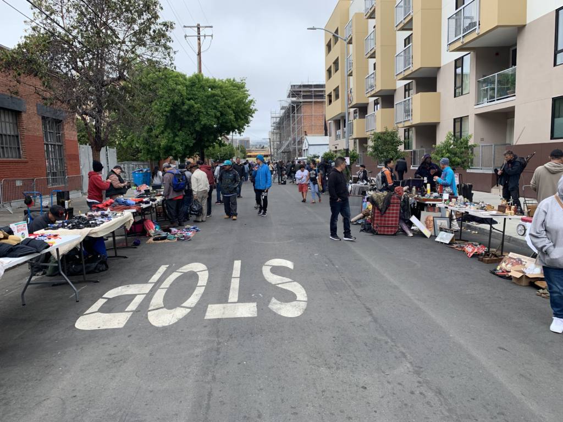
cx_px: 282
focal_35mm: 26
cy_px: 211
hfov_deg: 67.3
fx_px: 423
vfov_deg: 53.1
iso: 25
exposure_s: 1/808
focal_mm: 4.25
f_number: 1.8
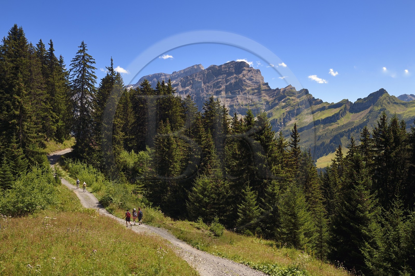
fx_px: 438
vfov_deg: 35.0
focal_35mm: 38
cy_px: 138
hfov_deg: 50.7
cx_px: 208
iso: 200
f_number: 11
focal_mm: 38
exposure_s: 1/250
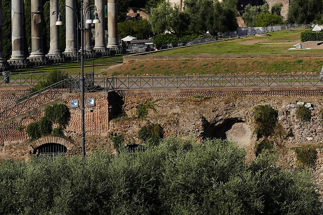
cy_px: 10
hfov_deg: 17.3
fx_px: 978
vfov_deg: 12.4
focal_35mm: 109
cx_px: 452
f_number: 10
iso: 100
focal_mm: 34
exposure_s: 1/250
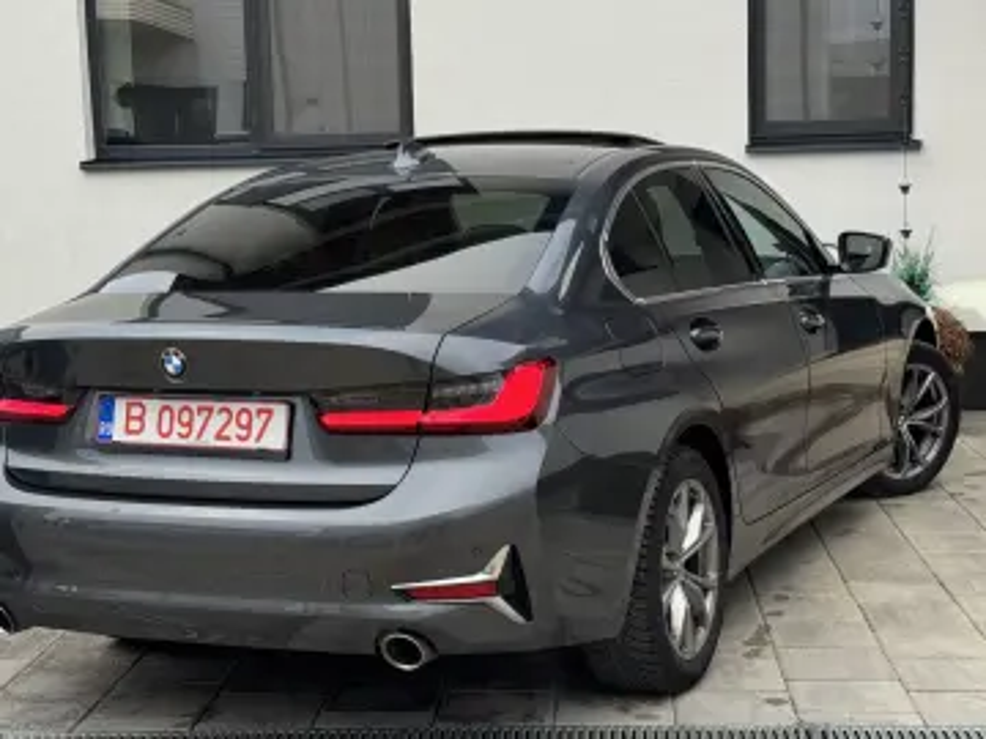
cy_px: 370
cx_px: 493
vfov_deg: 30.3
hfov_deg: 39.7
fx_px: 1367
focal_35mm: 48
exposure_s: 1/358
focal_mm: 6.76
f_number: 1.78
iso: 64
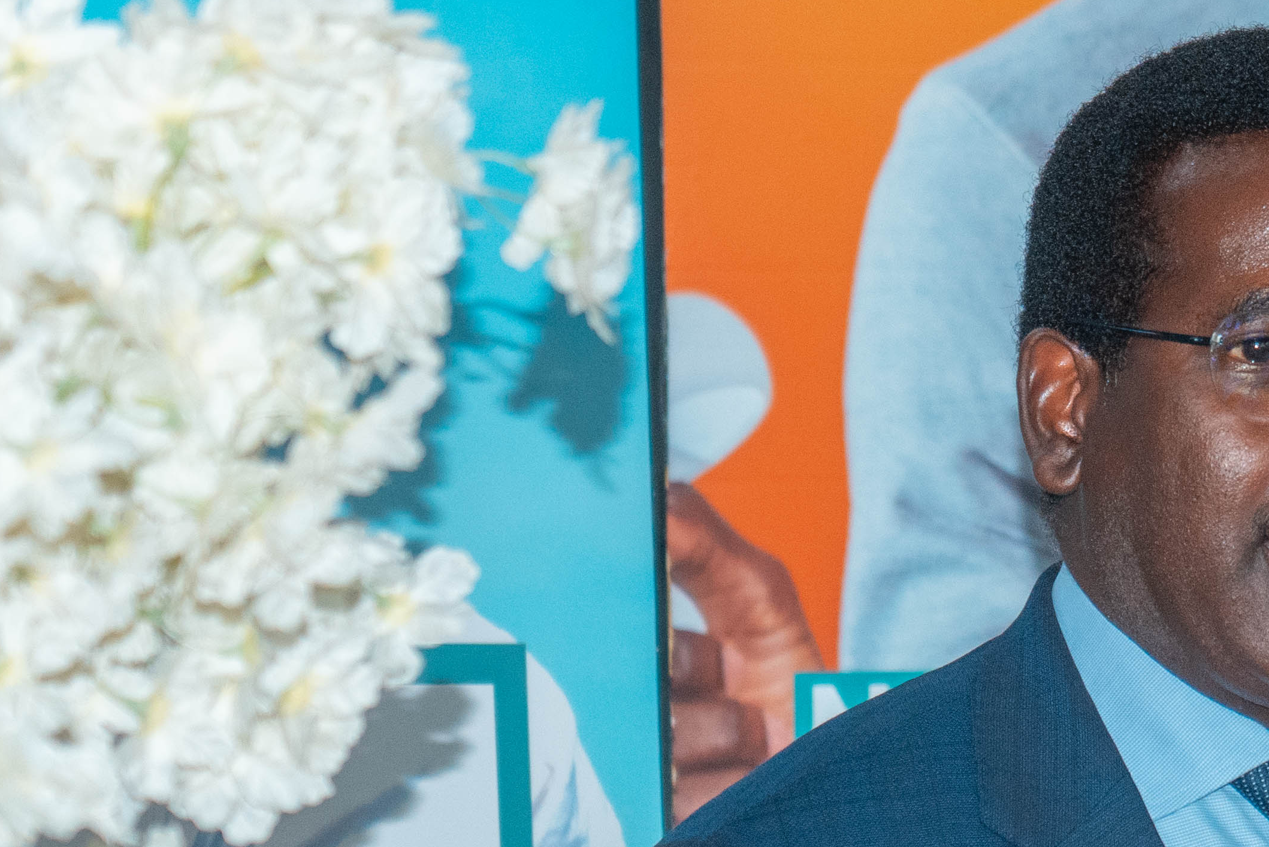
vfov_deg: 3.6
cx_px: 1407
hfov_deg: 5.4
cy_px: 517
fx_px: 13503
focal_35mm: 383
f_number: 4
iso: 1250
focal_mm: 105
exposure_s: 1/100
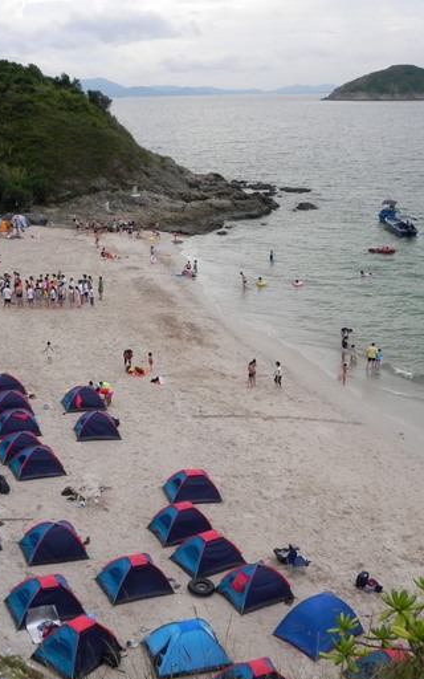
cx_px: 189
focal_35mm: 42
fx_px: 777
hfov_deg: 30.5
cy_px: 347
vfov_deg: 47.2
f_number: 5.6
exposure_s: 1/273
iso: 160
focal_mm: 5.2
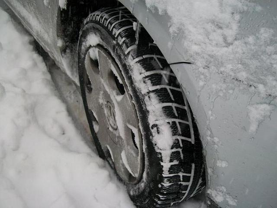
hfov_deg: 51.4
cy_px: 104
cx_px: 138
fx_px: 288
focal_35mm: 36
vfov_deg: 39.7
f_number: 2.7
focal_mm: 6
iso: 80
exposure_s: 1/100
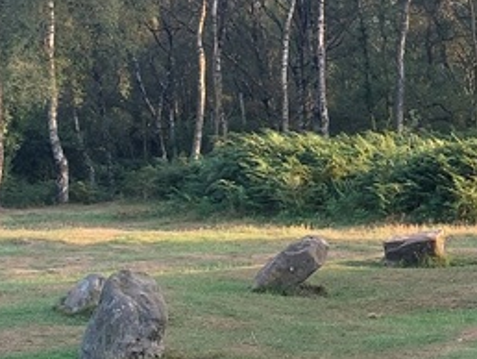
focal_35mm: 112
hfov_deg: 15.7
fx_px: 1545
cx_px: 780
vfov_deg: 13.2
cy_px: 229
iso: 32
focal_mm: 5.23
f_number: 1.8
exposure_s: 1/100
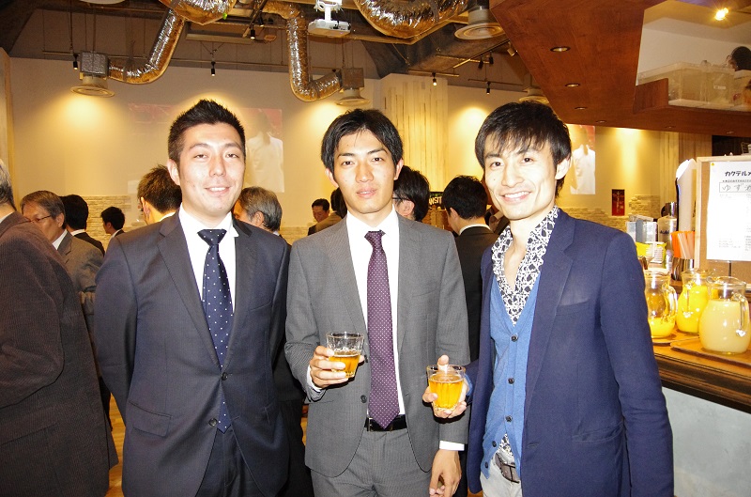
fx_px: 562
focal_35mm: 27
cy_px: 248
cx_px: 376
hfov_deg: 67.5
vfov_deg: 47.7
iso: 3200
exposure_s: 1/50
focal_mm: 18
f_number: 4
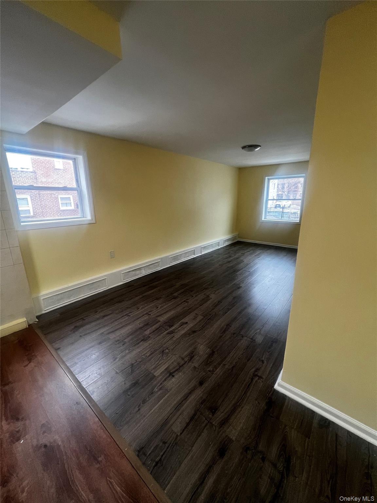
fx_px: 189
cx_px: 188
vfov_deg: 106.2
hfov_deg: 89.9
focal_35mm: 13
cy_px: 252
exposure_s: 1/60
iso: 250
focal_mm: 1.57
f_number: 1.8
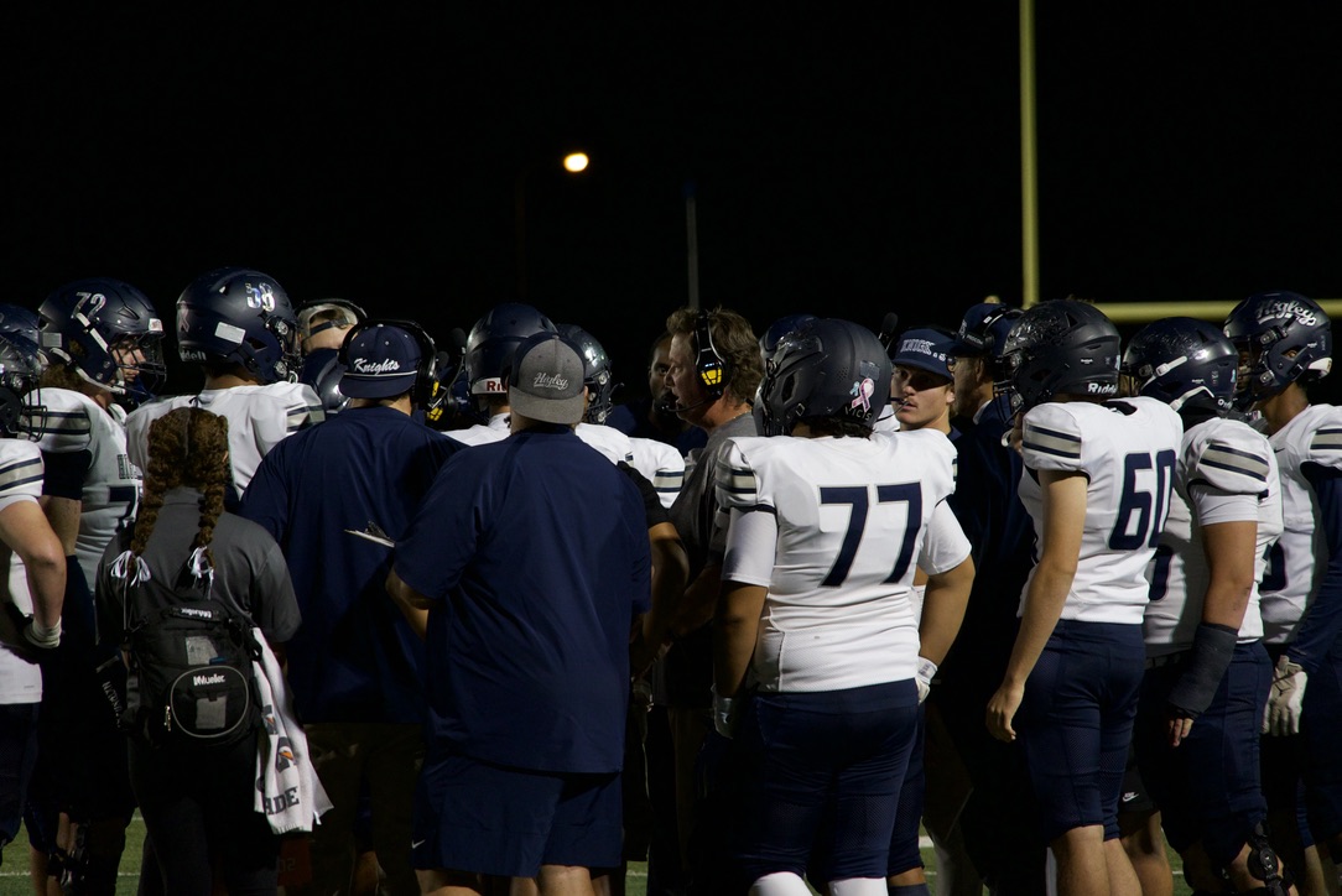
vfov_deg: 5.7
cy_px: 448
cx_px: 671
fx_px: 8951
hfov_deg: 8.6
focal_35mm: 240
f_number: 6.3
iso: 3200
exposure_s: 1/160
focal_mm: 240
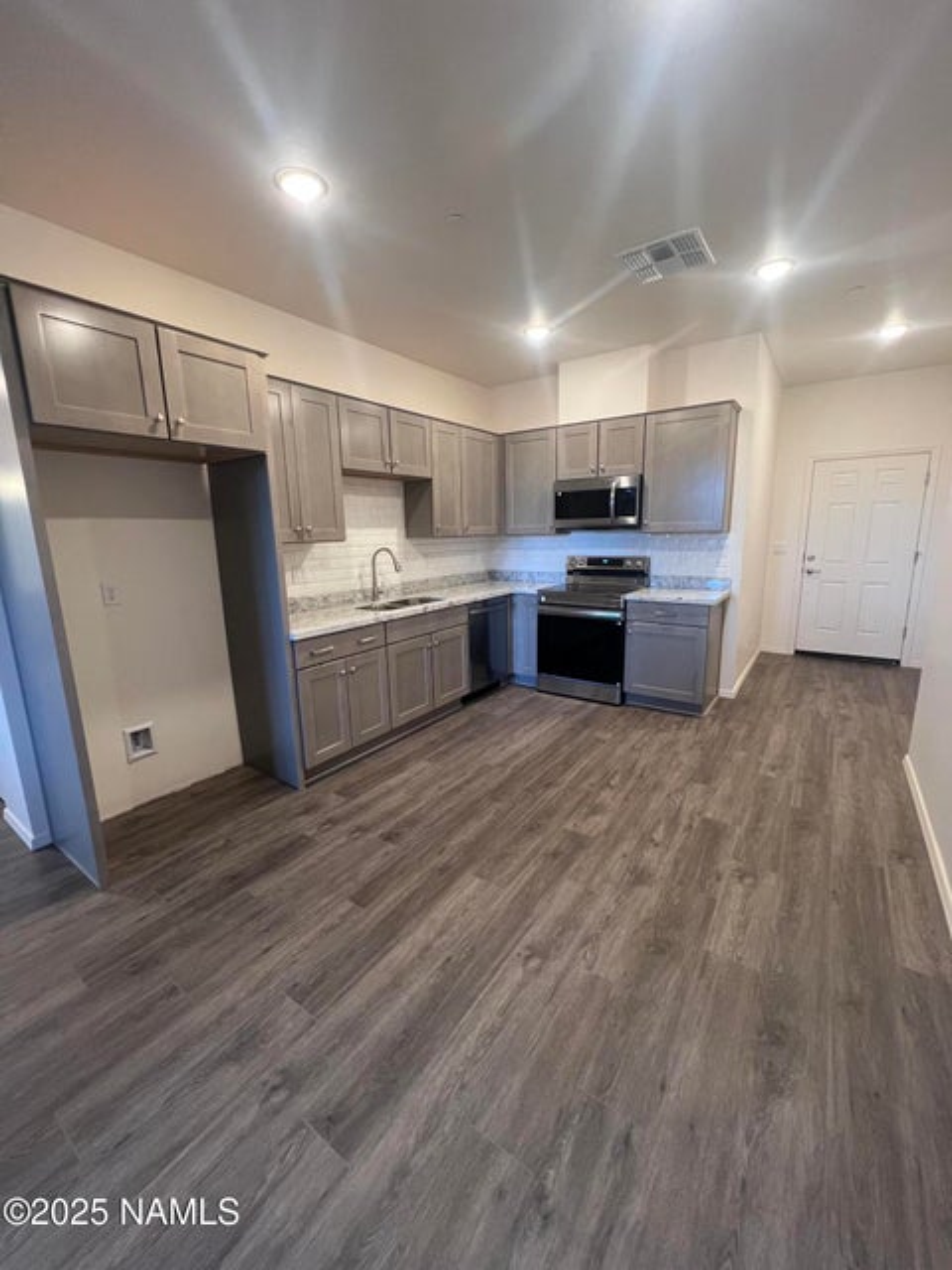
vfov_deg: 106.2
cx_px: 476
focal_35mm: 13
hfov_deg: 89.9
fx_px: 477
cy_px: 635
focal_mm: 1.57
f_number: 1.8
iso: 250
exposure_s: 1/60
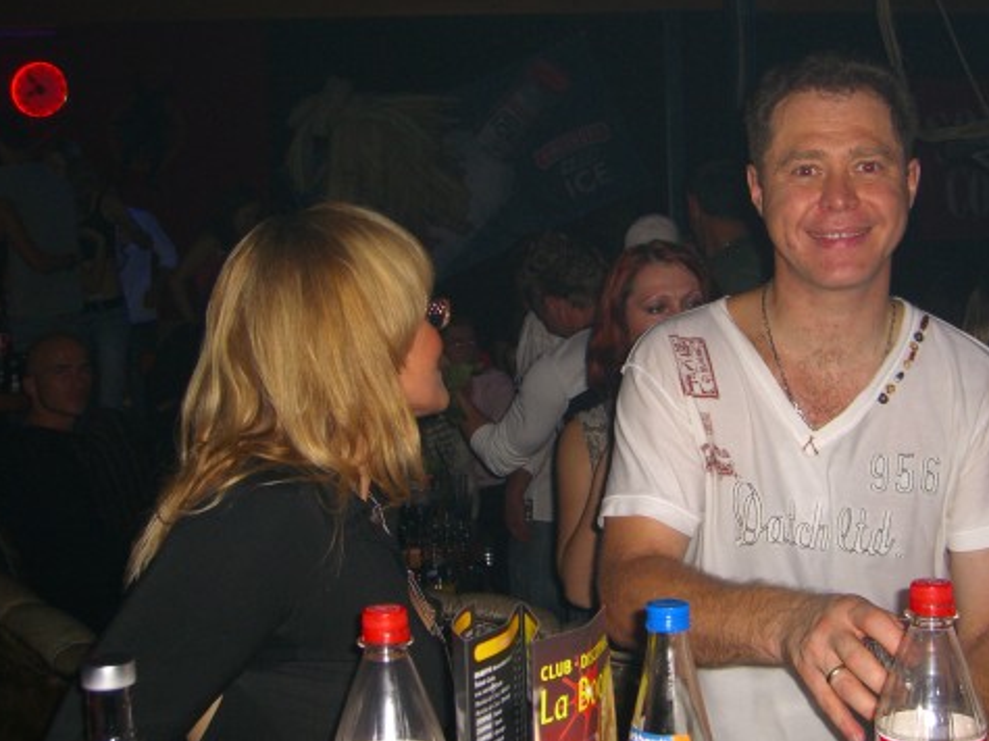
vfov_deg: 30.2
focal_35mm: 48
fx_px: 1371
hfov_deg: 39.5
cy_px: 310
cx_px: 581
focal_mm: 7.9
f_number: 2.8
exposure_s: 1/60
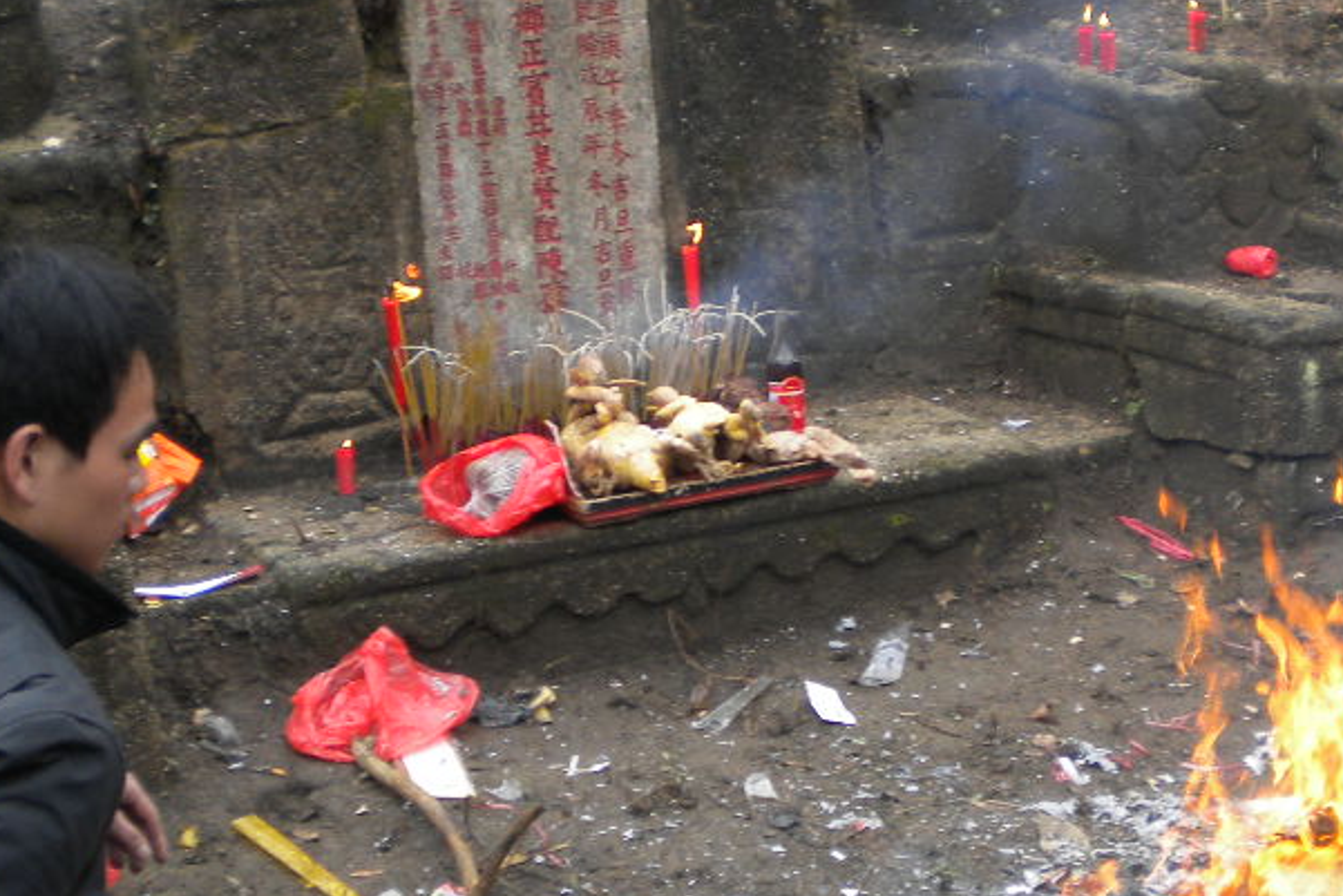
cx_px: 793
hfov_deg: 32.3
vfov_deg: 21.9
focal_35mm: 62
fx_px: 2313
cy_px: 369
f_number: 3.1
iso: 80
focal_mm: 6.3
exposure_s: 1/180
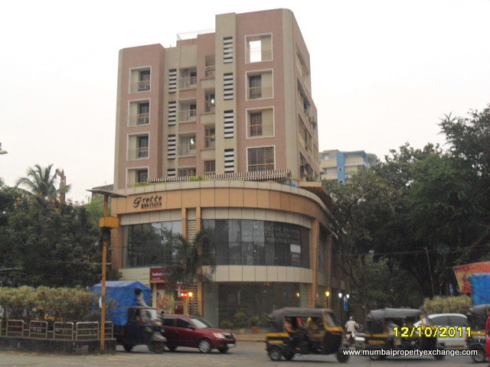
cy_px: 184
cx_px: 245
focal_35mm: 44
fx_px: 623
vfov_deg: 32.9
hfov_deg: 42.9
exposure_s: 1/30
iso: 400
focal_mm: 7.8
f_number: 4.5
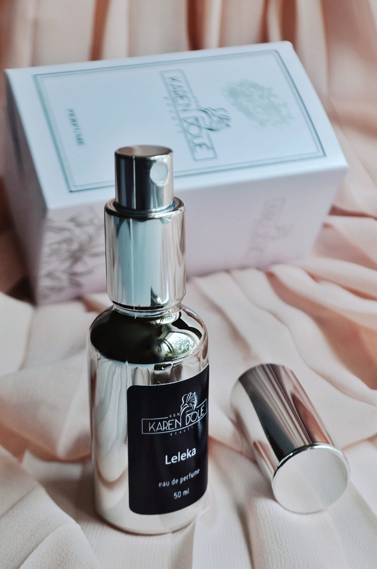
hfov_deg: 20.1
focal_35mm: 68
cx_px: 188
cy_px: 284
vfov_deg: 29.9
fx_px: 1065
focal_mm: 45
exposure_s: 1/60
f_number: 8
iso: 125
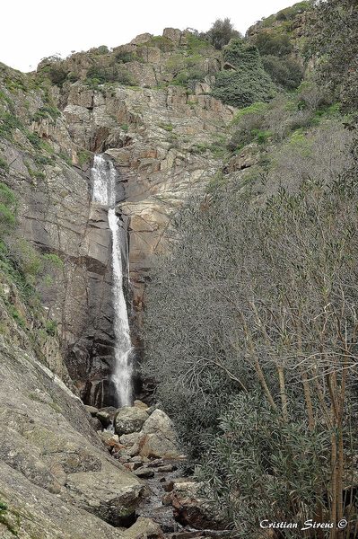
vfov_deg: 41.1
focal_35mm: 48
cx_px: 179
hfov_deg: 28.0
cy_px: 270
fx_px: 717
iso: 200
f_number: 4.5
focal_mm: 32
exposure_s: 1/125
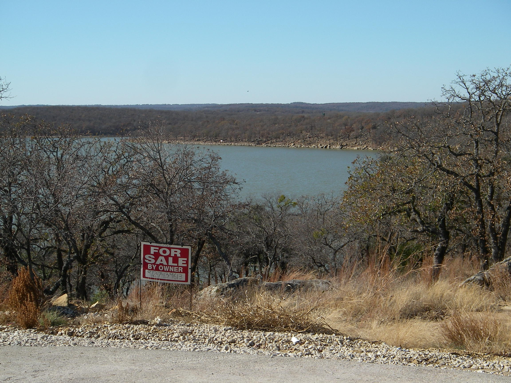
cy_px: 192
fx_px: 1063
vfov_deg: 20.4
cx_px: 256
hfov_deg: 27.0
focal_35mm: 72
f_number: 7.6
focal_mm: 11.9
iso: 64
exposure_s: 1/160
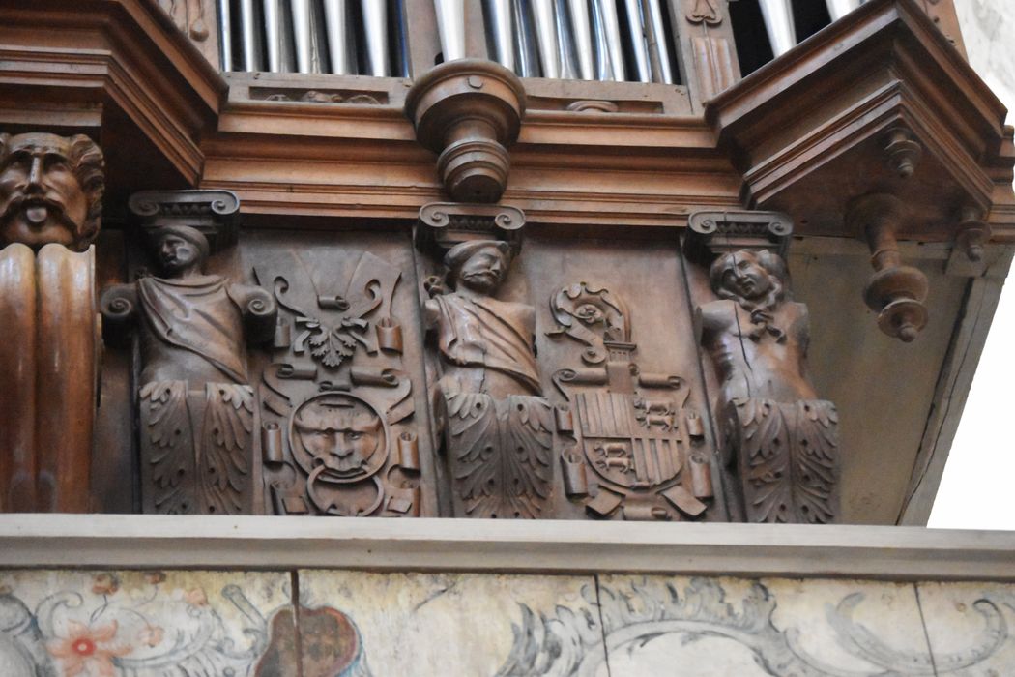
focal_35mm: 128
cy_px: 338
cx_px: 508
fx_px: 3595
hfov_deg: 16.1
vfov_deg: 10.8
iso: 12800
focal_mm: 85
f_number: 4.5
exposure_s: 1/60
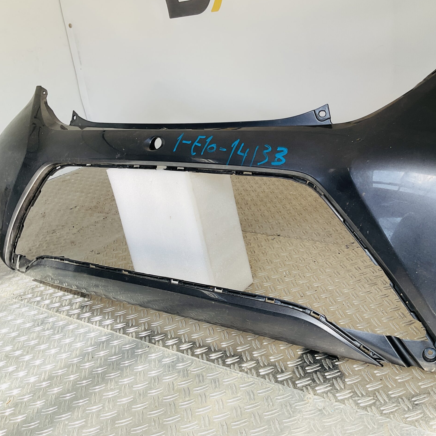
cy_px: 213
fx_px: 499
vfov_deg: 47.2
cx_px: 278
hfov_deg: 46.7
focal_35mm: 35
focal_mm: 3
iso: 16
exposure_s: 1/465
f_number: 1.8
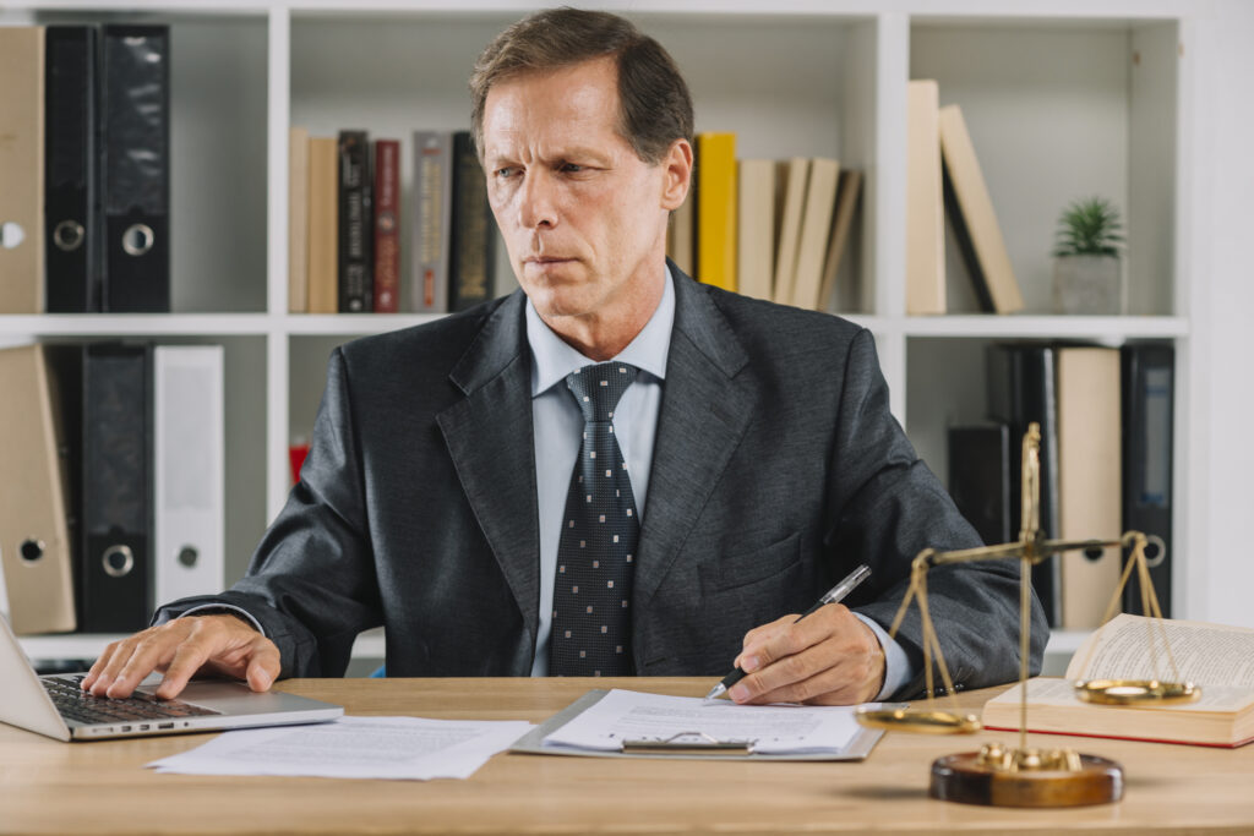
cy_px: 418
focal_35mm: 105
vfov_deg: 13.0
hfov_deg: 19.5
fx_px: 3658
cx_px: 627
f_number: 5
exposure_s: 1/160
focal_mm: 105
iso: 200
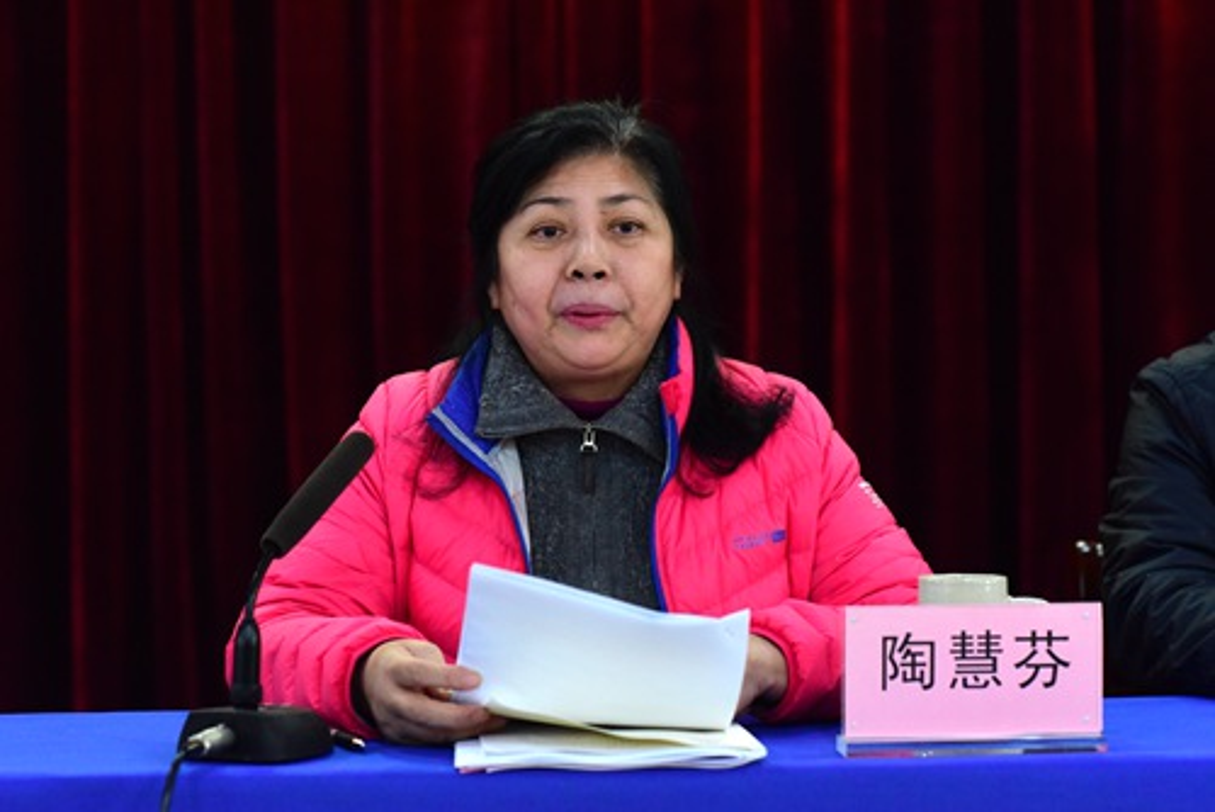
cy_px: 406
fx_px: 2870
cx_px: 608
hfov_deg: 23.9
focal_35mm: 85
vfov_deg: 16.1
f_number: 3.5
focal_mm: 85
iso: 4000
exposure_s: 1/80
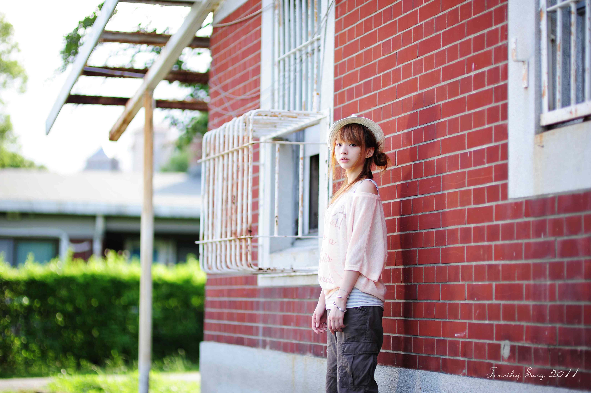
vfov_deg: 16.1
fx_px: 1395
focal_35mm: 85
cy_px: 196
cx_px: 296
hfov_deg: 23.9
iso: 200
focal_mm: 85
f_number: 1.4
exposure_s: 1/1250
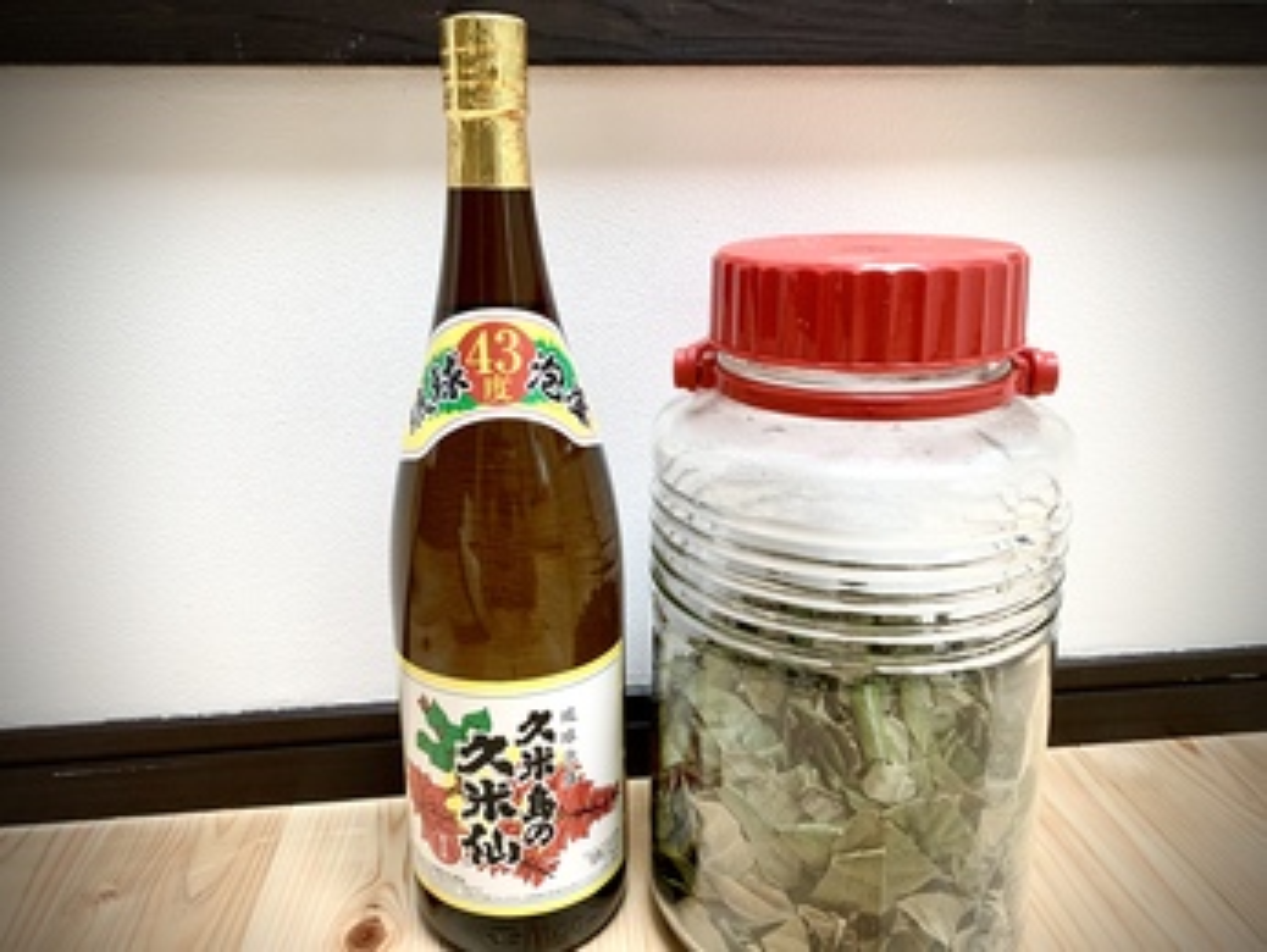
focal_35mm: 26
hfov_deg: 67.3
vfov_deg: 53.1
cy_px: 476
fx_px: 952
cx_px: 634
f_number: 1.8
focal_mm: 4.25
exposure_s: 1/64
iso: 100
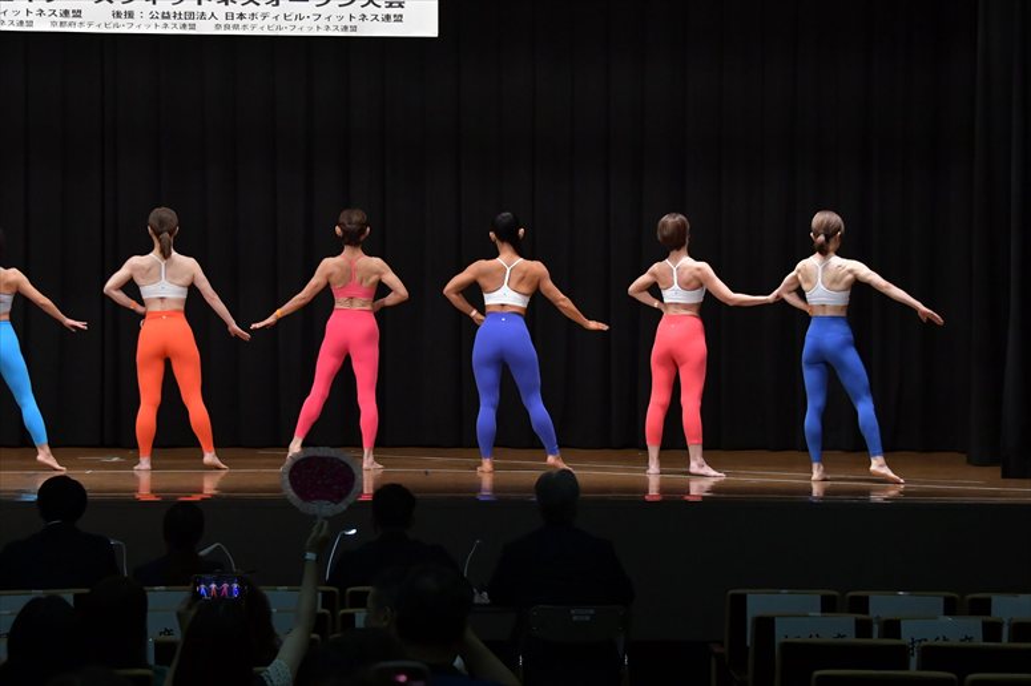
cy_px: 343
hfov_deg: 20.0
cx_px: 516
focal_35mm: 102
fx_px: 2920
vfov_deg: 13.4
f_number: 5.6
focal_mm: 68
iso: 4000
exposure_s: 1/400
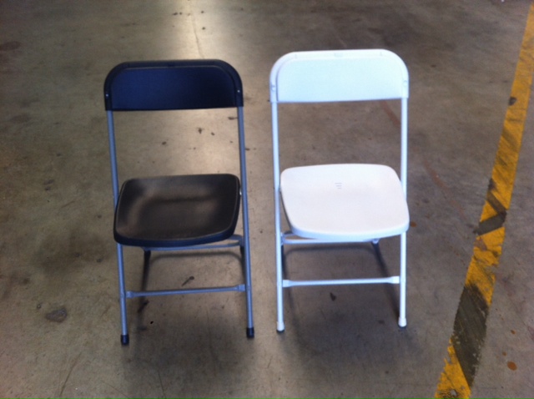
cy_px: 200
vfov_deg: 40.6
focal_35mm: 35
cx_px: 267
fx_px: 539
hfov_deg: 52.7
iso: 80
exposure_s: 1/60
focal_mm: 3.85
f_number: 2.8
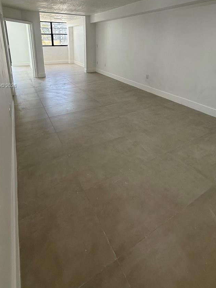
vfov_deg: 77.9
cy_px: 86
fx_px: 166
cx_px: 107
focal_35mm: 20
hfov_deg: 66.0
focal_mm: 2.22
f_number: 2.2
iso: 80
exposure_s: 1/120
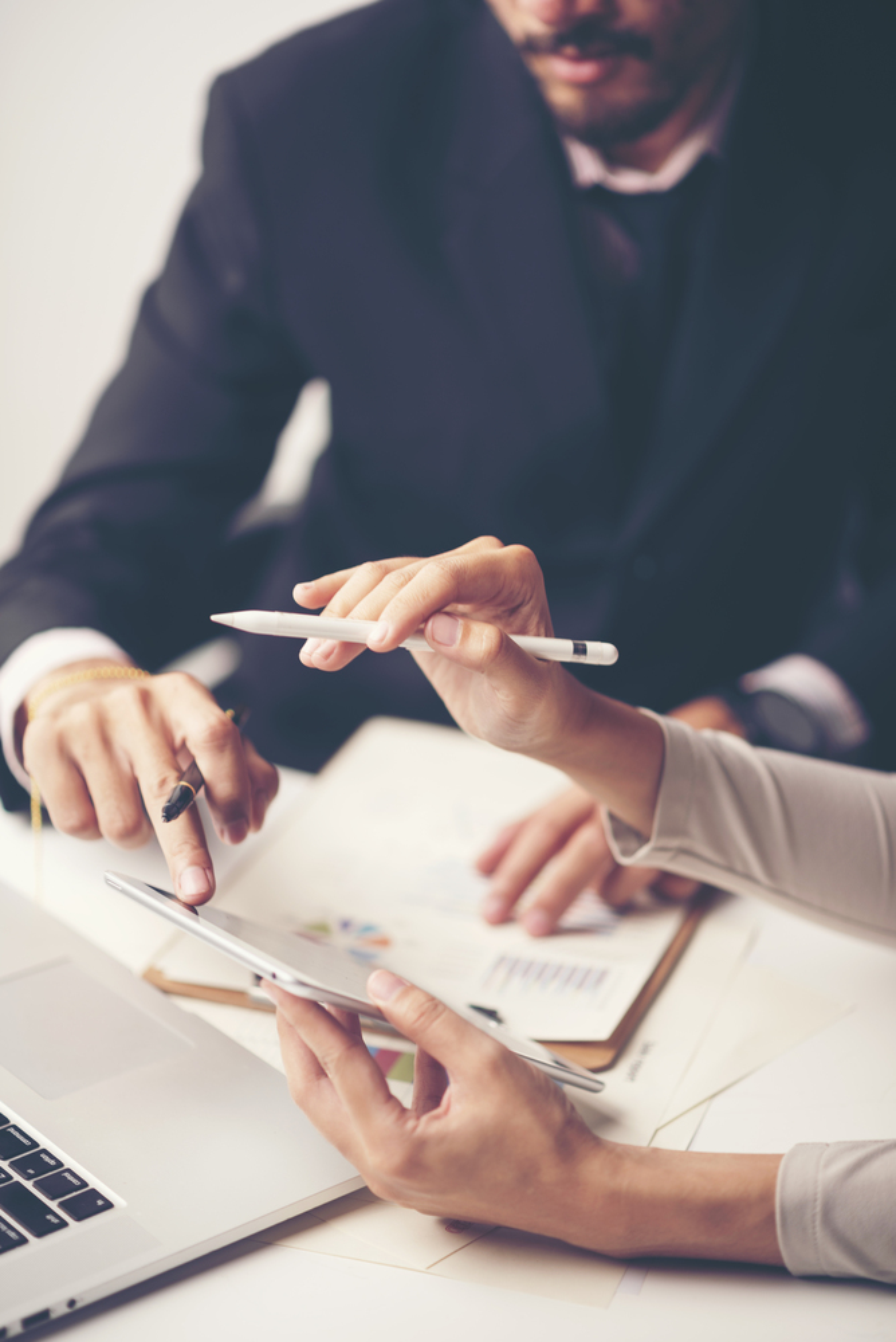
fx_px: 3169
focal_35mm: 85
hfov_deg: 16.1
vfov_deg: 23.9
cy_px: 671
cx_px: 448
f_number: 1.8
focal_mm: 85
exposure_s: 1/100
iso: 80
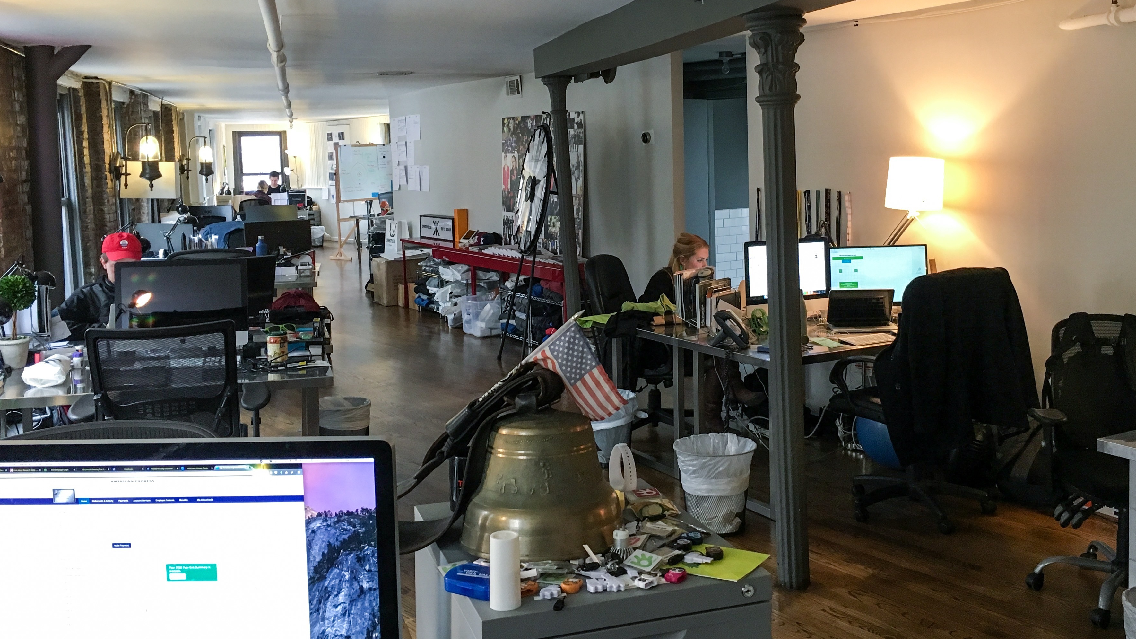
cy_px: 231
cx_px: 624
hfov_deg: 55.2
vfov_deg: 32.6
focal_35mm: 36
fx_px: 1084
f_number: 2.2
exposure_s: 1/30
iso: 100
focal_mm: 4.15
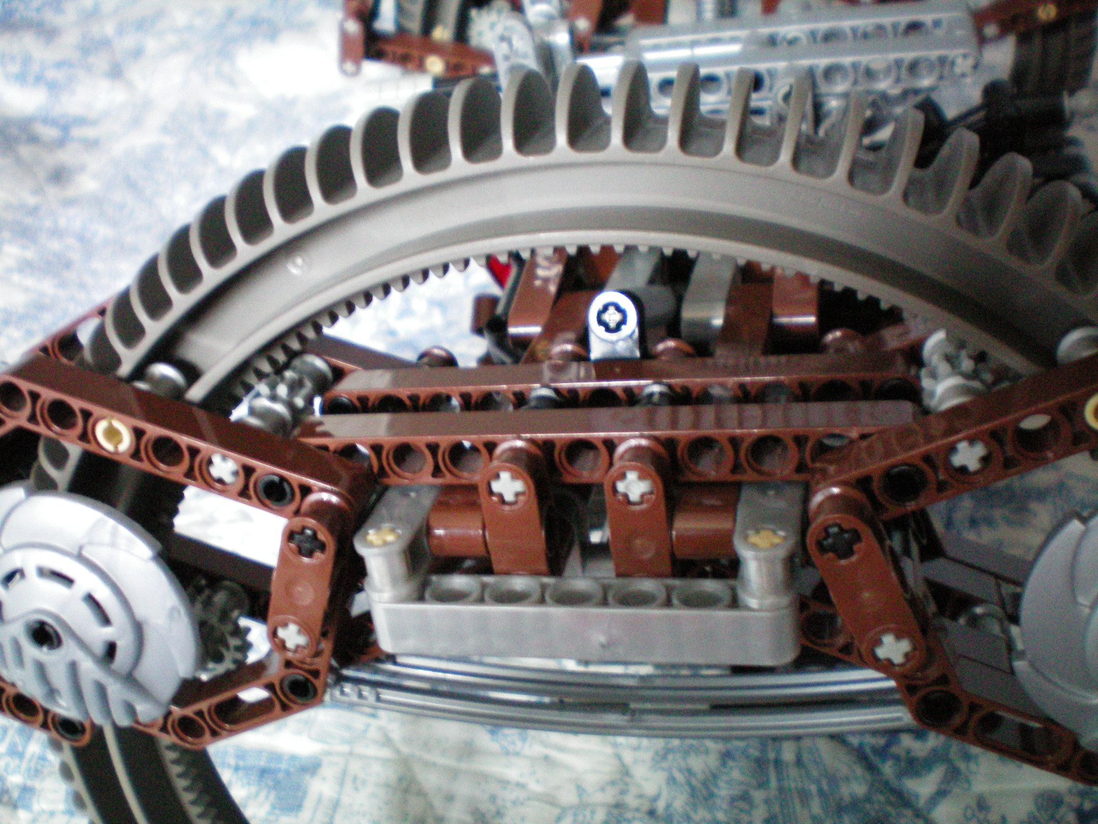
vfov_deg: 37.7
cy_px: 412
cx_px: 549
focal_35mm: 38
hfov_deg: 49.0
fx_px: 1205
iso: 400
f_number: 3.1
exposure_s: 1/13
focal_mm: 6.3
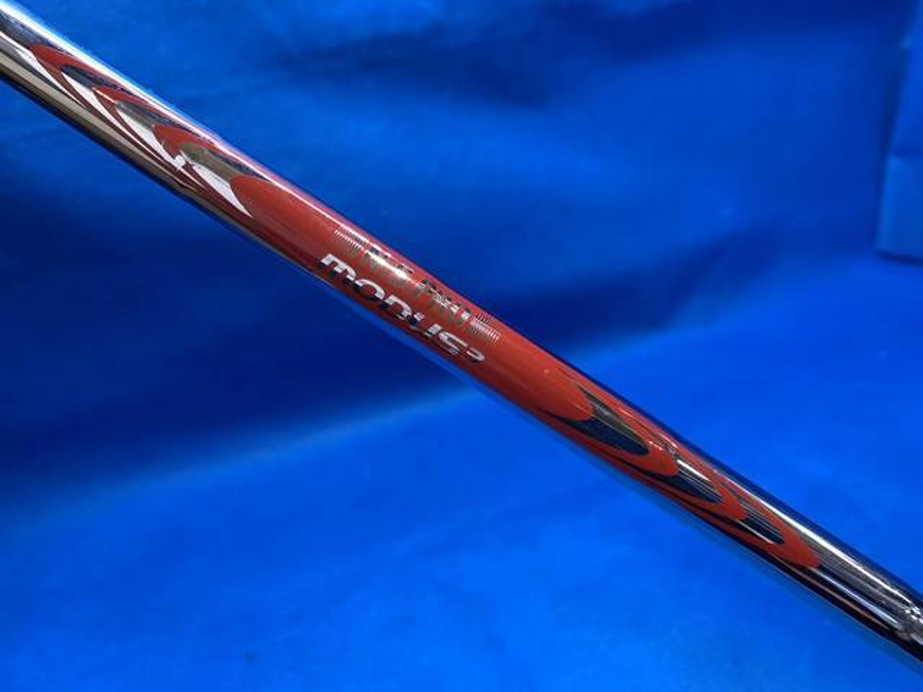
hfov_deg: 67.3
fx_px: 693
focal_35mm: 26
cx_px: 462
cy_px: 346
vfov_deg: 53.1
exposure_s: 1/60
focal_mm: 4.25
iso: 125
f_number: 1.8
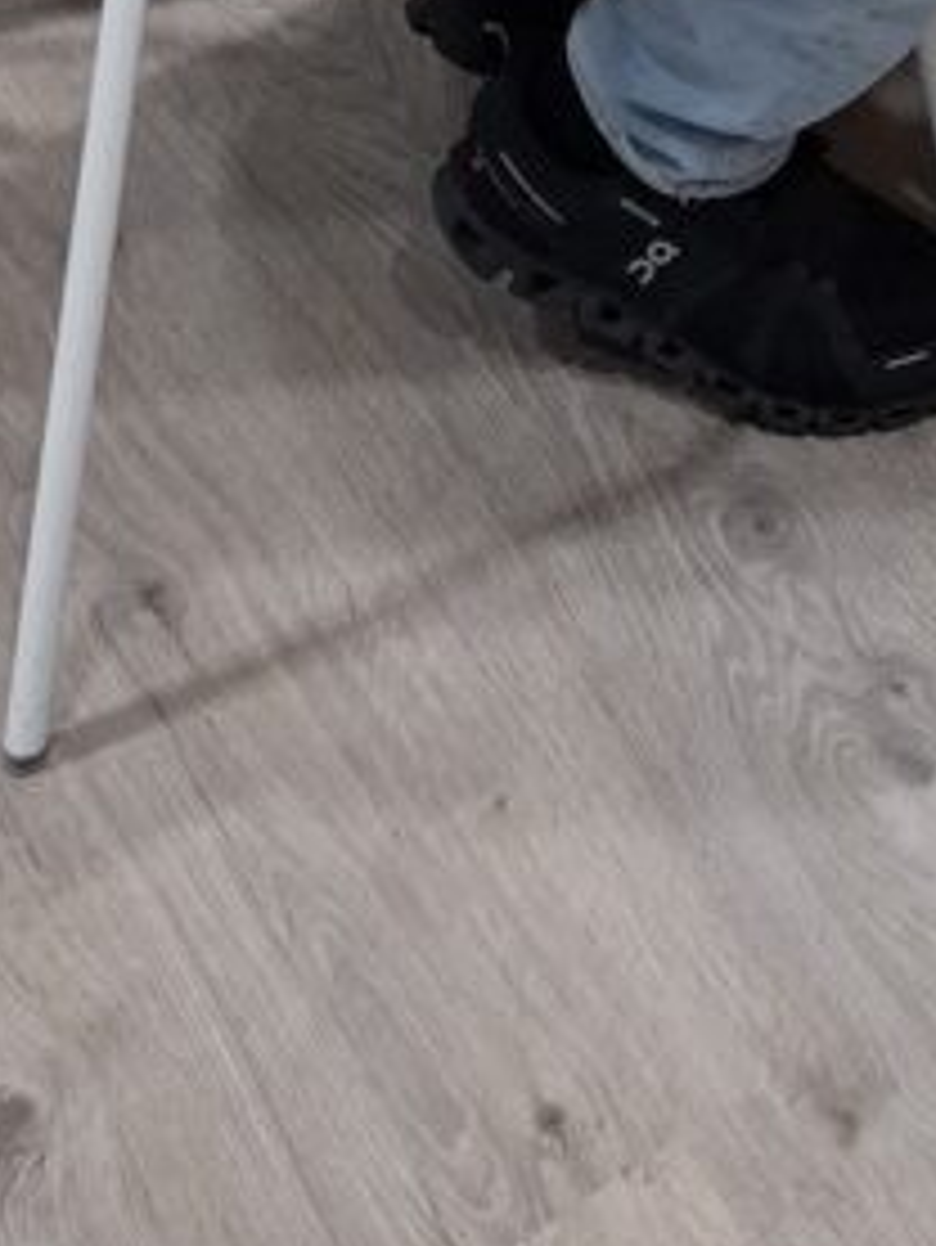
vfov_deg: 14.3
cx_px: 1303
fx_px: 3891
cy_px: -1457
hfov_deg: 13.1
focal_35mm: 108
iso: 64
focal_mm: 5.54
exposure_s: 1/100
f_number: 1.8
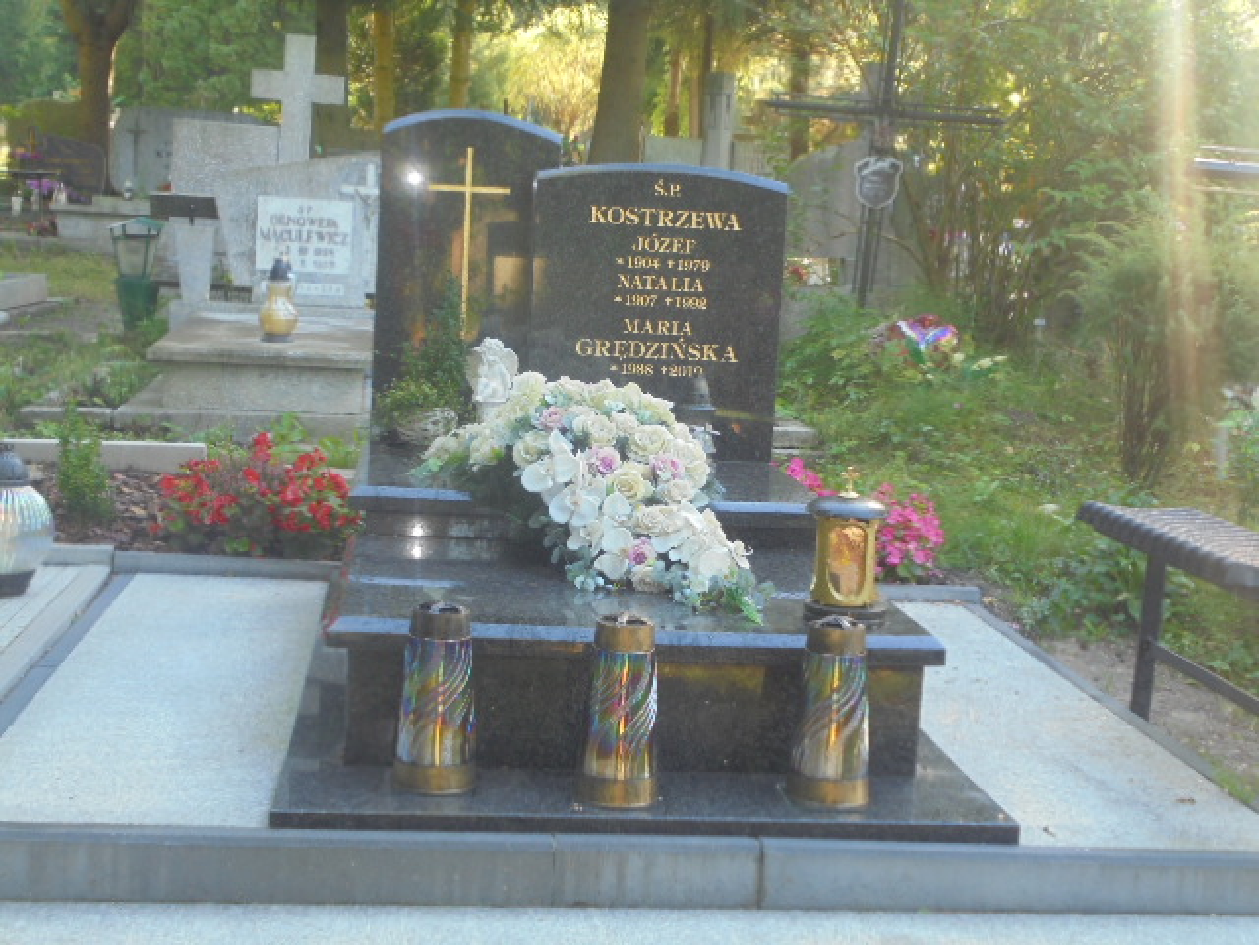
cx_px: 630
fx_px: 1782
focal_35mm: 49
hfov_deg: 38.9
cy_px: 472
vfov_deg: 29.7
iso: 200
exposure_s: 1/30
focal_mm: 8.9
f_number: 4.8
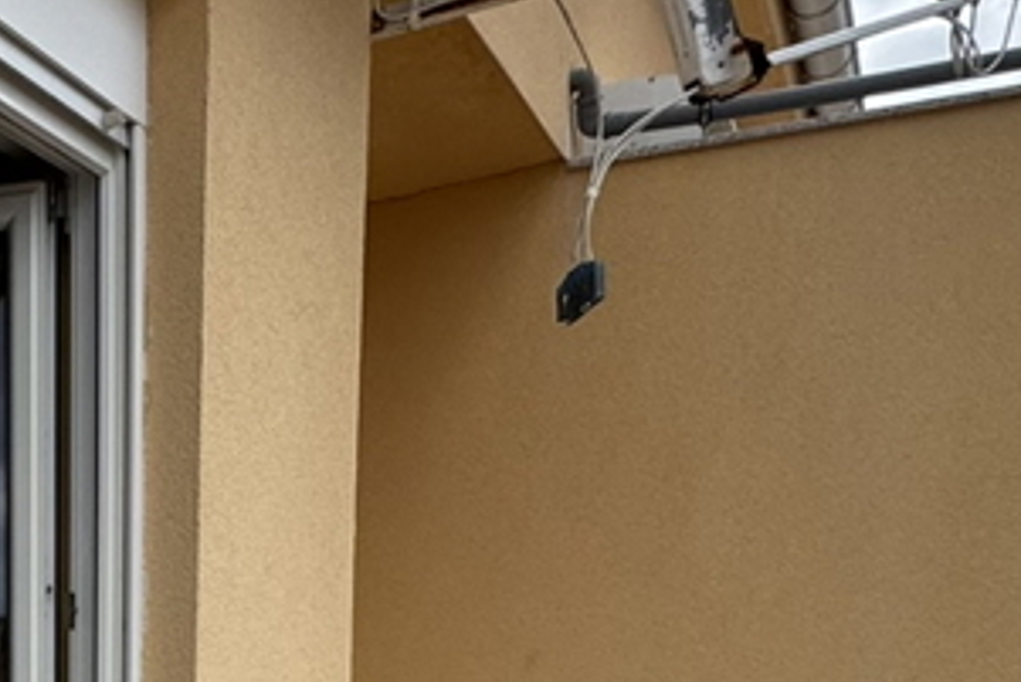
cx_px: -339
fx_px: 1646
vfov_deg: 20.2
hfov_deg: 27.9
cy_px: 1018
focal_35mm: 58
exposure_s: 1/1789
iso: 50
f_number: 2.2
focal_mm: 2.22
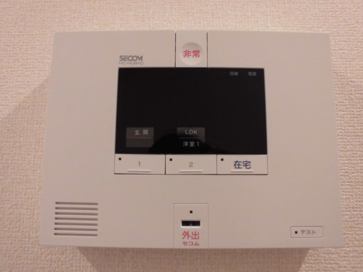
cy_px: 136
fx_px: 273
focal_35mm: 26
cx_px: 182
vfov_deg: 53.1
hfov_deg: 67.3
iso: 400
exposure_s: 1/15
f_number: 3.5
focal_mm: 4.6
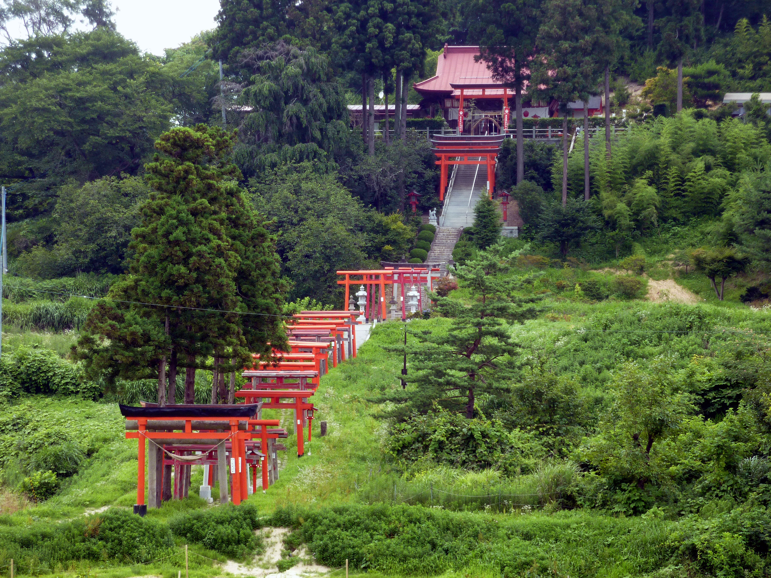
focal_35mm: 119
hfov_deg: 16.6
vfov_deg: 12.5
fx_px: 2650
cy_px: 289
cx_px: 386
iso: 100
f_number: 4.4
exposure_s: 1/50
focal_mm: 19.5
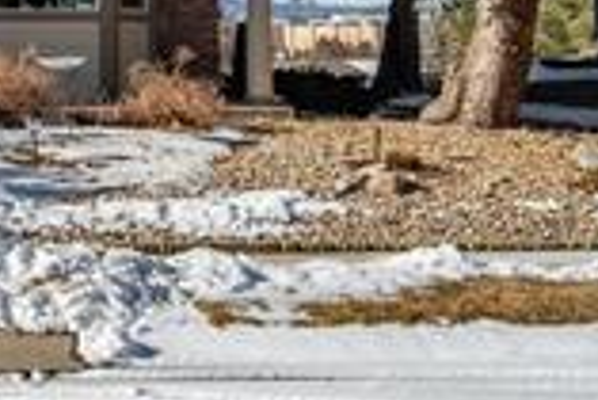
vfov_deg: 11.1
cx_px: -518
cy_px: -244
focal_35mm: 118
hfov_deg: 14.8
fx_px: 1962
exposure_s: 1/640
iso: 100
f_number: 6.3
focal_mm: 29
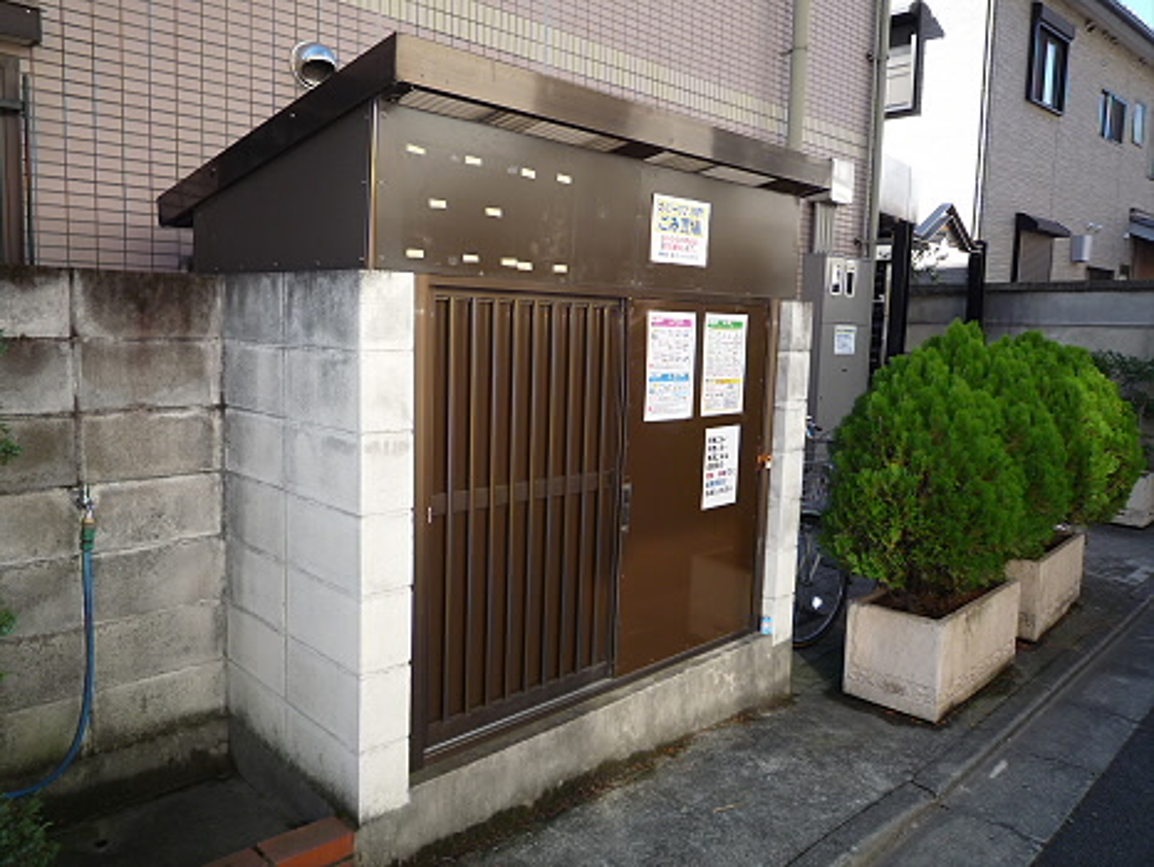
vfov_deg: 54.9
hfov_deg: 69.4
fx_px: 834
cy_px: 434
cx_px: 577
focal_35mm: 25
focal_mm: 4.4
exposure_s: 1/250
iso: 100
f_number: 2.8
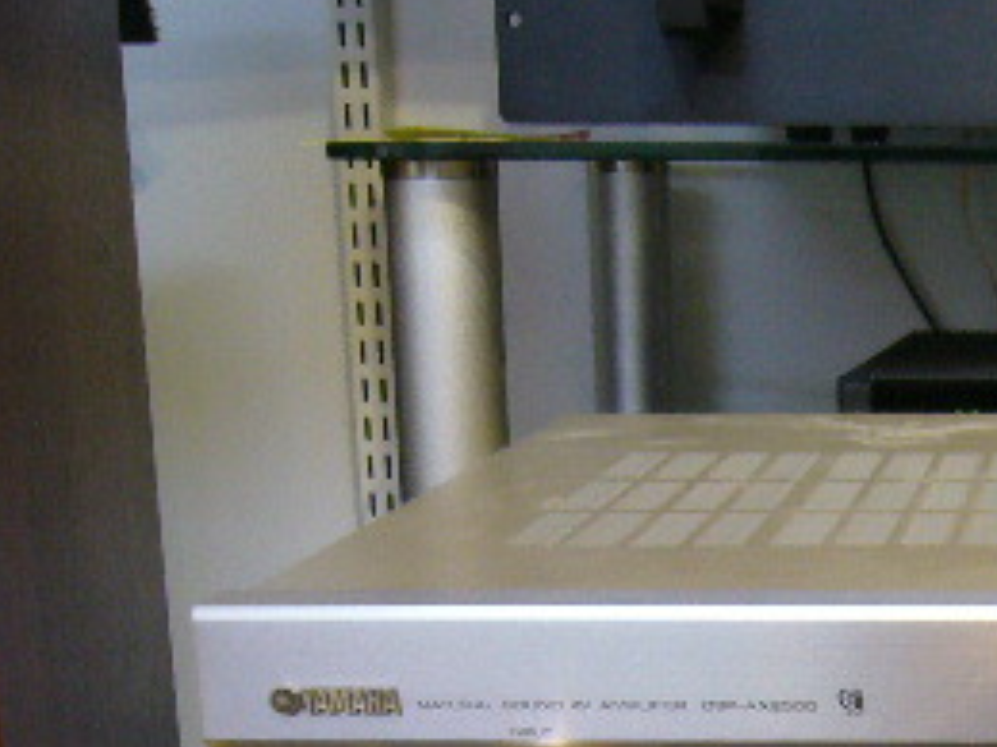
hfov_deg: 21.3
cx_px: 1162
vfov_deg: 16.6
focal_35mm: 86
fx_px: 2477
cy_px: 820
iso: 200
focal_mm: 5.8
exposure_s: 1/13
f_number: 2.8
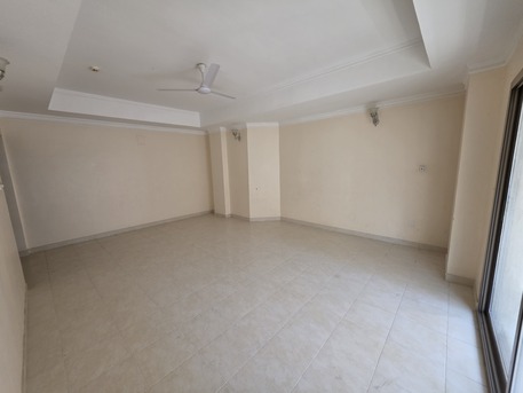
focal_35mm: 13
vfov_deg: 89.9
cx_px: 262
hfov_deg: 106.2
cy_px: 196
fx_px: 196
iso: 200
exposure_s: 1/100
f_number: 1.9
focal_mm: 2.2
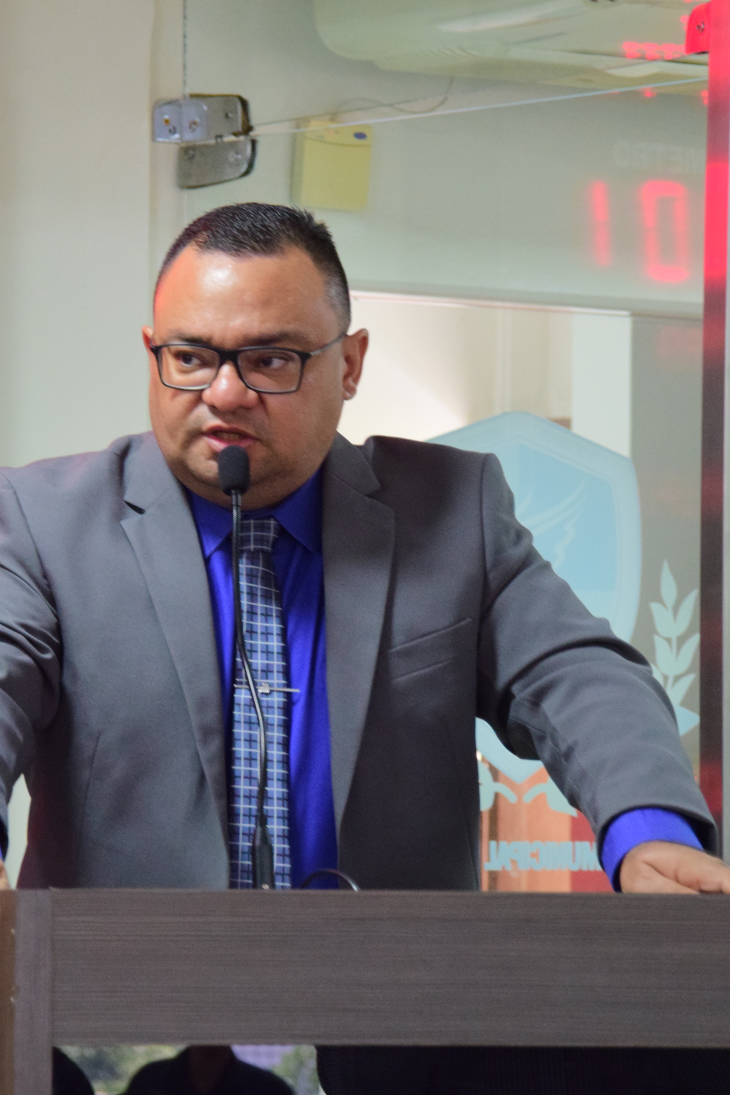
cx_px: 152
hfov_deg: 5.5
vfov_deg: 8.3
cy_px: 547
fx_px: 7543
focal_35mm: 248
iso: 1600
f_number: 6.3
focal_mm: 110
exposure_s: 1/60
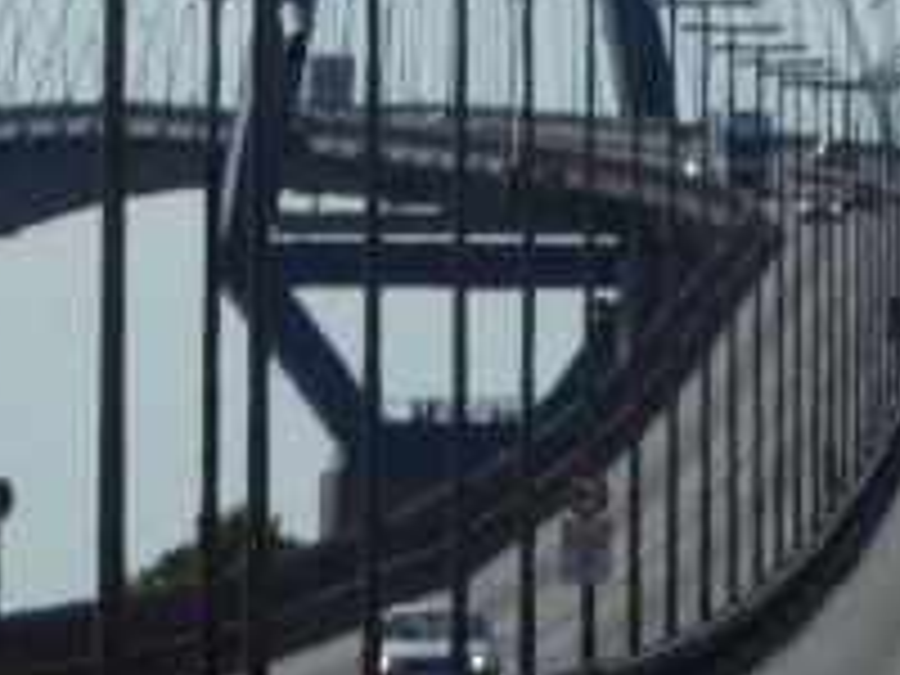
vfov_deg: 1.4
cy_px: 27
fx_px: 27508
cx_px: 212
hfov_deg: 1.9
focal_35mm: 1058
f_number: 5.6
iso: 100
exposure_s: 1/1000
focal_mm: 47.5
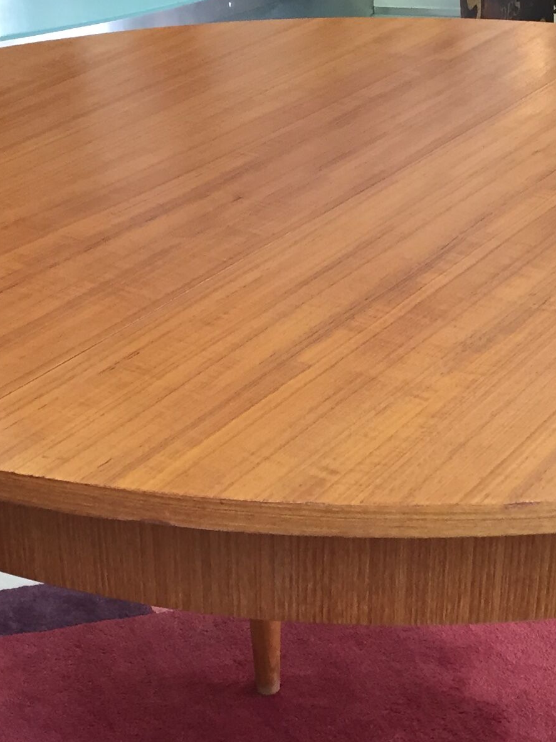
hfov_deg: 18.4
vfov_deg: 23.8
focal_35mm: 80
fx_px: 1714
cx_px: 354
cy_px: 653
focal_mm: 4.15
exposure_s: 1/33
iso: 64
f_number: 2.2
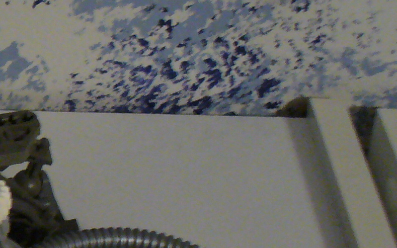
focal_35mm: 140
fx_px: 1515
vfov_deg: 9.4
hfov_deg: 14.0
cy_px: 175
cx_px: -203
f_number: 2.8
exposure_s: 1/8
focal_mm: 6.1
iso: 200
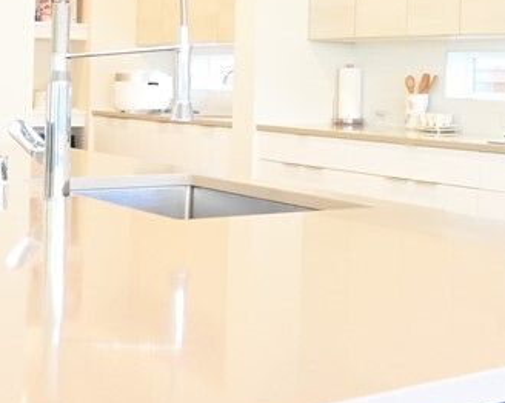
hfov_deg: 27.4
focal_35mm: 68
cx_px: 394
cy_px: 84
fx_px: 1016
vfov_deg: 22.2
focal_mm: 14
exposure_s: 1/160
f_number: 7.1
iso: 6400
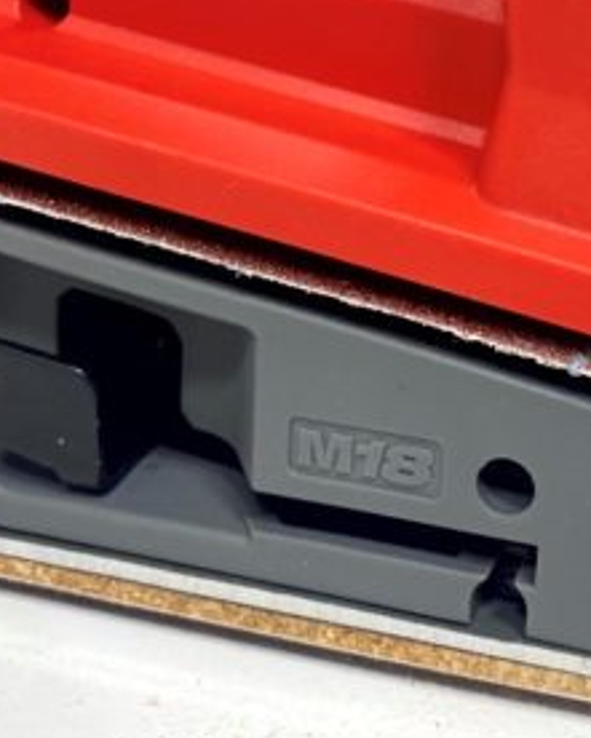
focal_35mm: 64
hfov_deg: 23.5
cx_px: 468
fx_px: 1399
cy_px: 126
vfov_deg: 28.8
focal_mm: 4.25
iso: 80
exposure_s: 1/120
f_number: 1.8
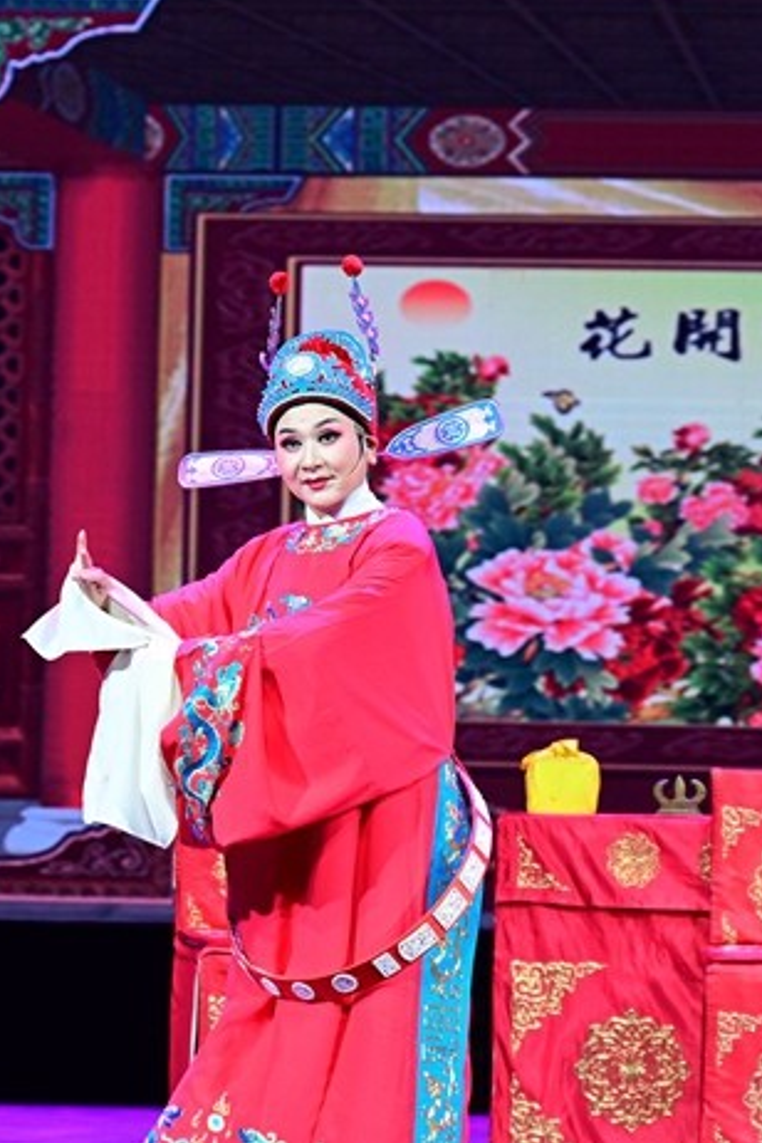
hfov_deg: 7.9
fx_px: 5524
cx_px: 322
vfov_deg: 11.8
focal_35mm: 174
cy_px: 569
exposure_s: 1/60
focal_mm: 115
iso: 1000
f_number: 6.3
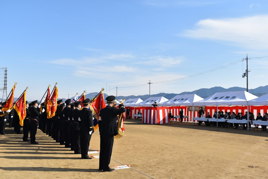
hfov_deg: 55.1
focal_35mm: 34
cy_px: 90
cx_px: 134
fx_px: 257
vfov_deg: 38.4
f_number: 8
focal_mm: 23
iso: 100
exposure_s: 1/250
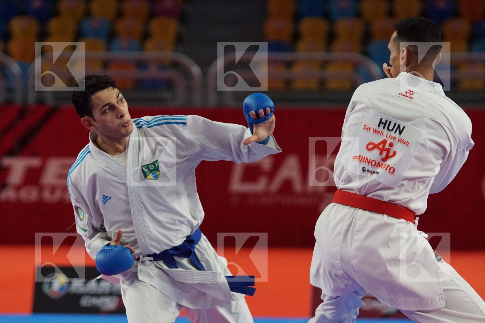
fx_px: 3031
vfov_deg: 6.1
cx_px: 242
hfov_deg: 9.1
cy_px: 162
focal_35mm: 225
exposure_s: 1/2000
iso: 3200
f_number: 3.2
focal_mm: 150
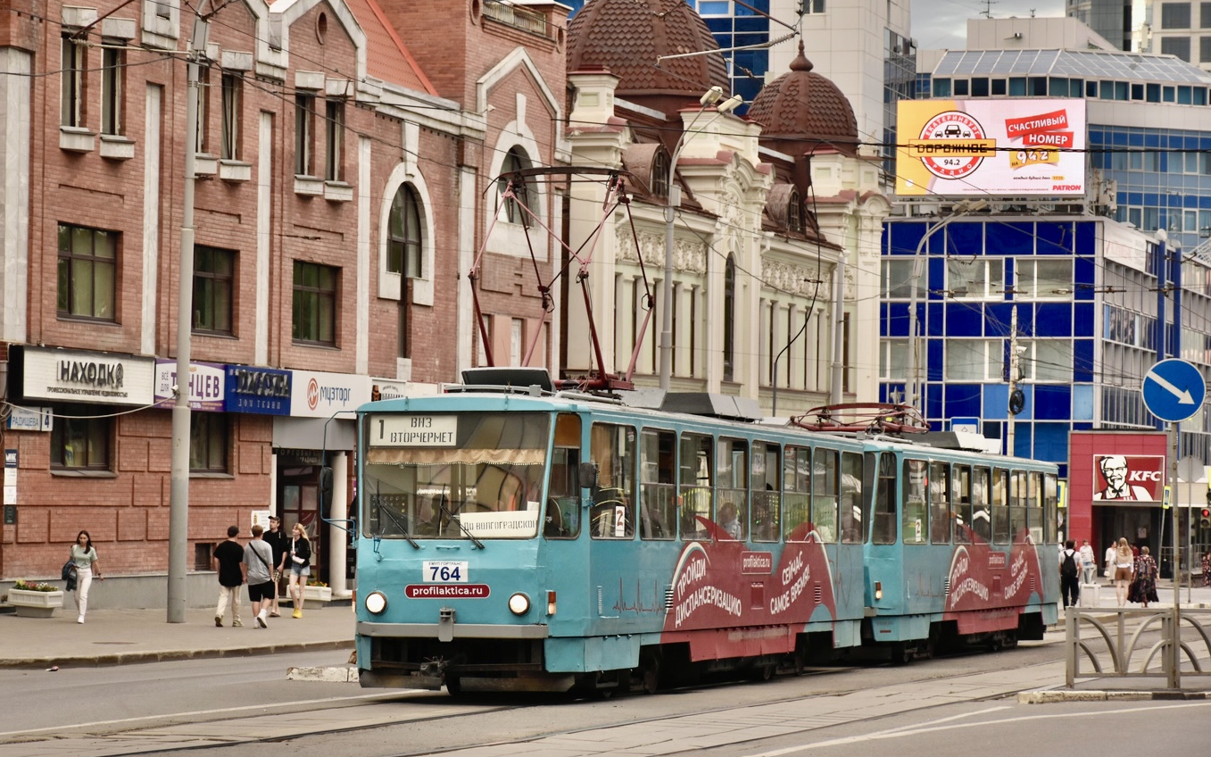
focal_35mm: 116
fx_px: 3812
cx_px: 605
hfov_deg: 18.1
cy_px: 384
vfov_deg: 11.3
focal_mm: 75
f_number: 5
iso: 450
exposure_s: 1/500
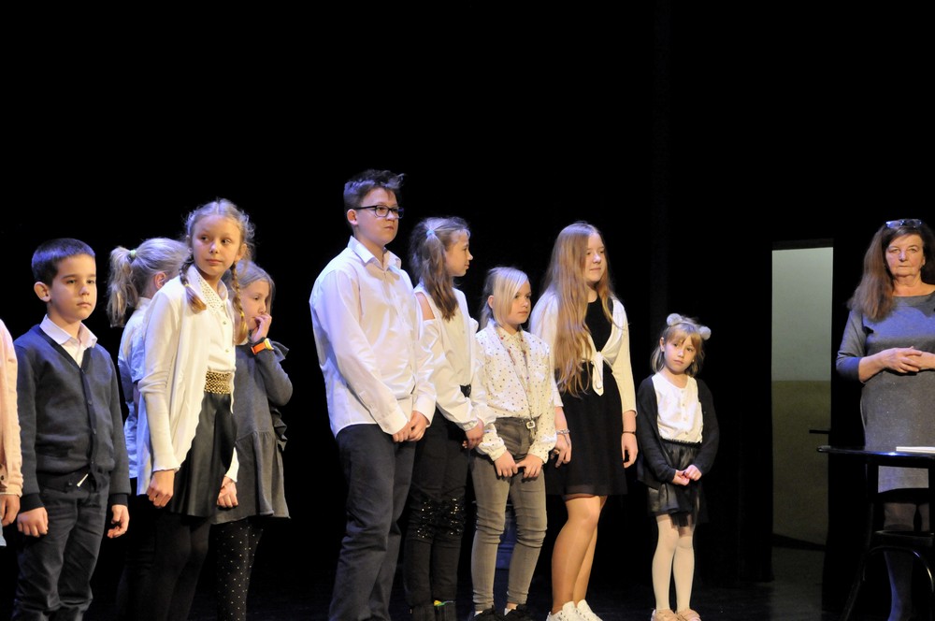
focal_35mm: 87
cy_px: 310
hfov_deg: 23.4
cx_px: 468
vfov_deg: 15.7
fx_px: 2257
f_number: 5
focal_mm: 58
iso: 2500
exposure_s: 1/30
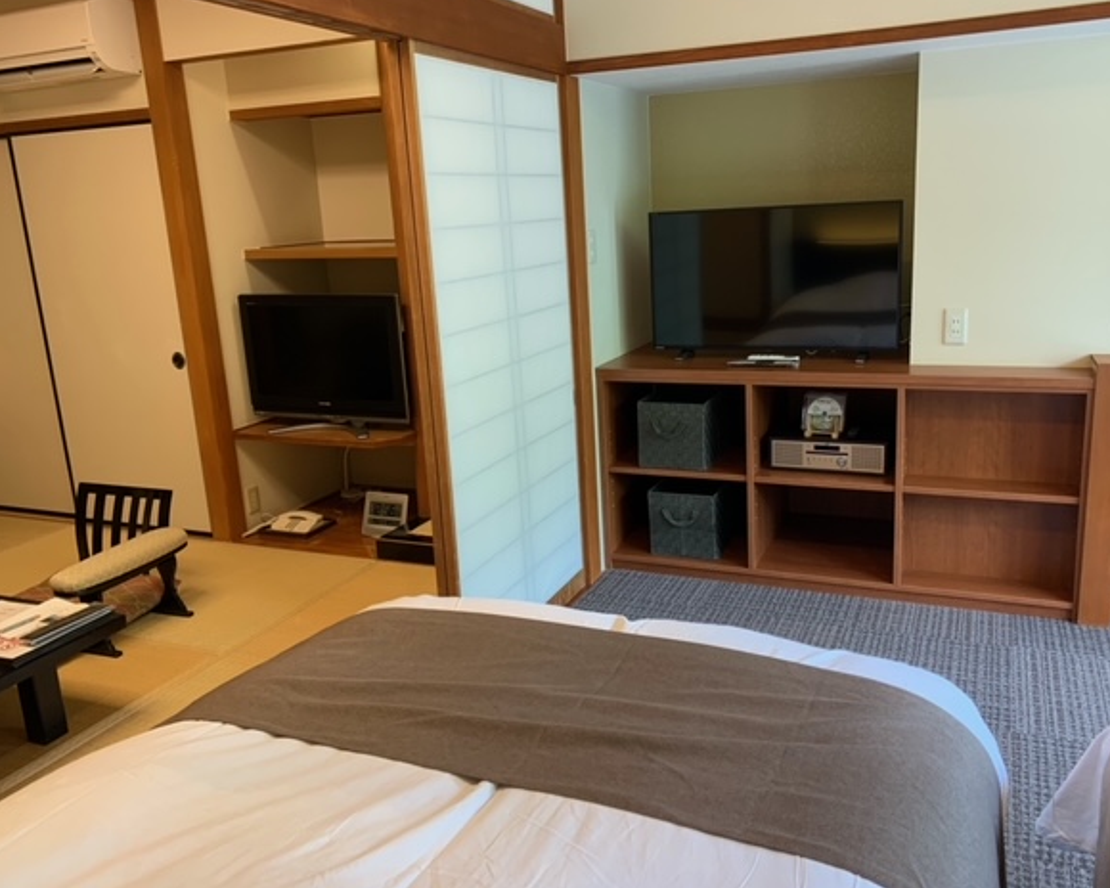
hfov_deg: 62.1
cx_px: 601
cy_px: 431
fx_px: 920
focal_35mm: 28
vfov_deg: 51.5
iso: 64
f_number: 1.8
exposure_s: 1/50
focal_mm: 4.25
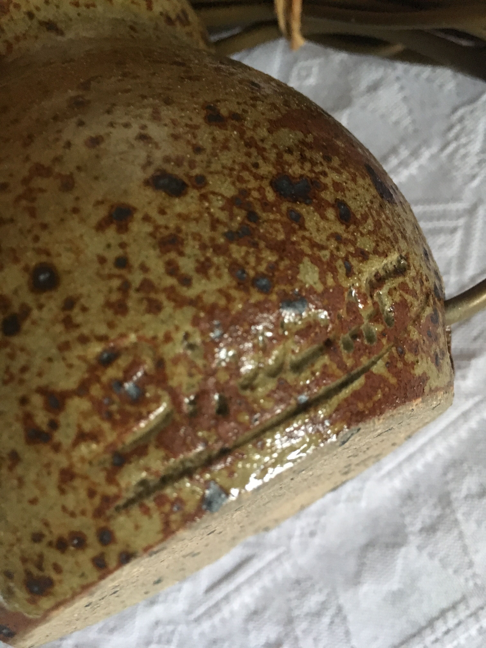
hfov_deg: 48.2
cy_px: 324
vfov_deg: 61.7
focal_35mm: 29
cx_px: 243
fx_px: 543
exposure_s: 1/17
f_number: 2.2
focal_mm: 4.15
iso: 250
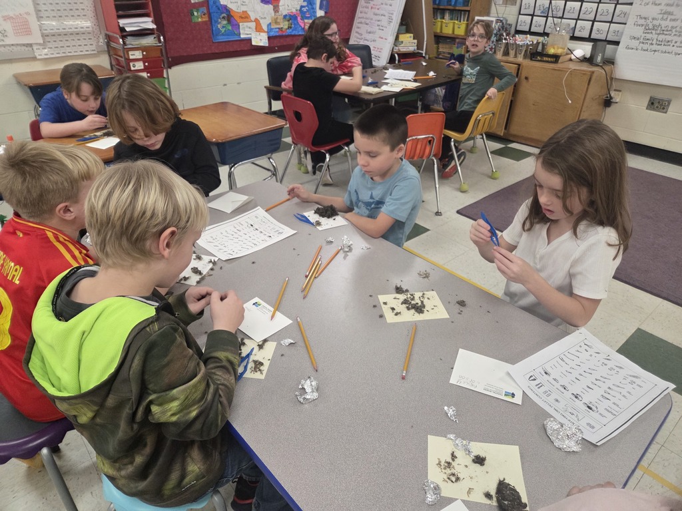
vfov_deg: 58.9
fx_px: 453
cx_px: 341
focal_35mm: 23
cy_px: 256
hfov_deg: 73.9
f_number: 1.8
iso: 500
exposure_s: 1/120
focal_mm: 5.4
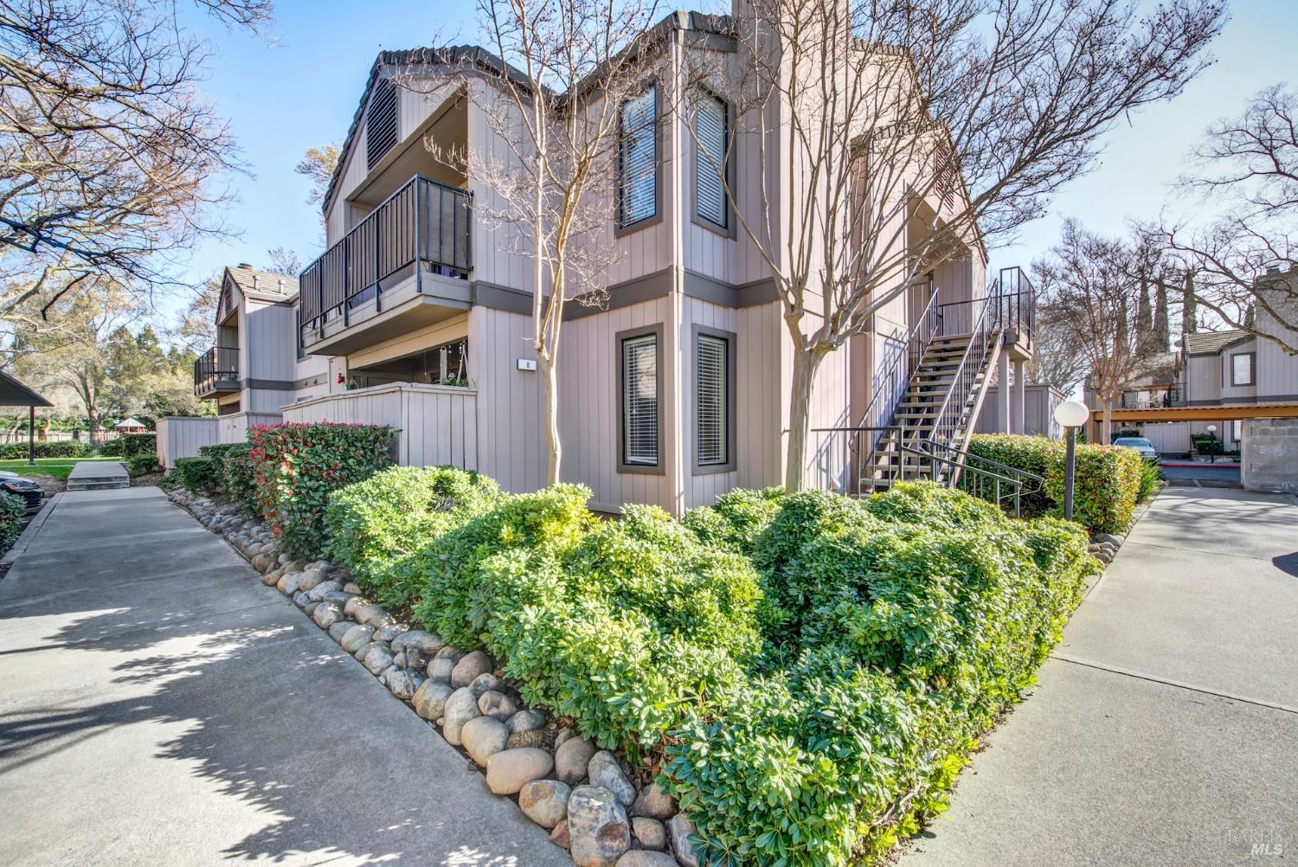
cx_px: 649
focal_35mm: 14
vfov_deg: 81.3
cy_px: 434
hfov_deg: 104.2
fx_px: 505
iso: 100
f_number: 14
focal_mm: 14
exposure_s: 1/25
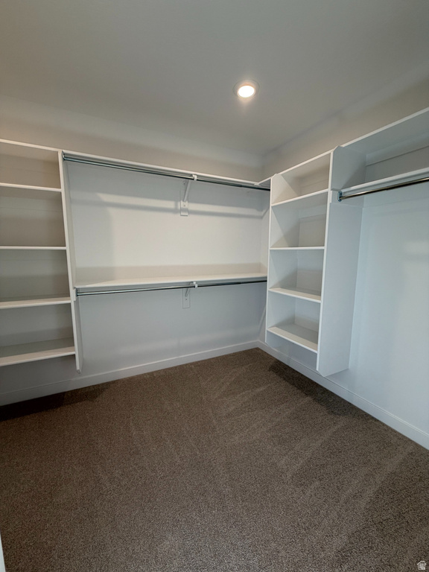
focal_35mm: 14
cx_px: 214
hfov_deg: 85.7
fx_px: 231
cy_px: 286
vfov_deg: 102.1
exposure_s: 1/120
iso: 125
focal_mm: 2.22
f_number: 2.2
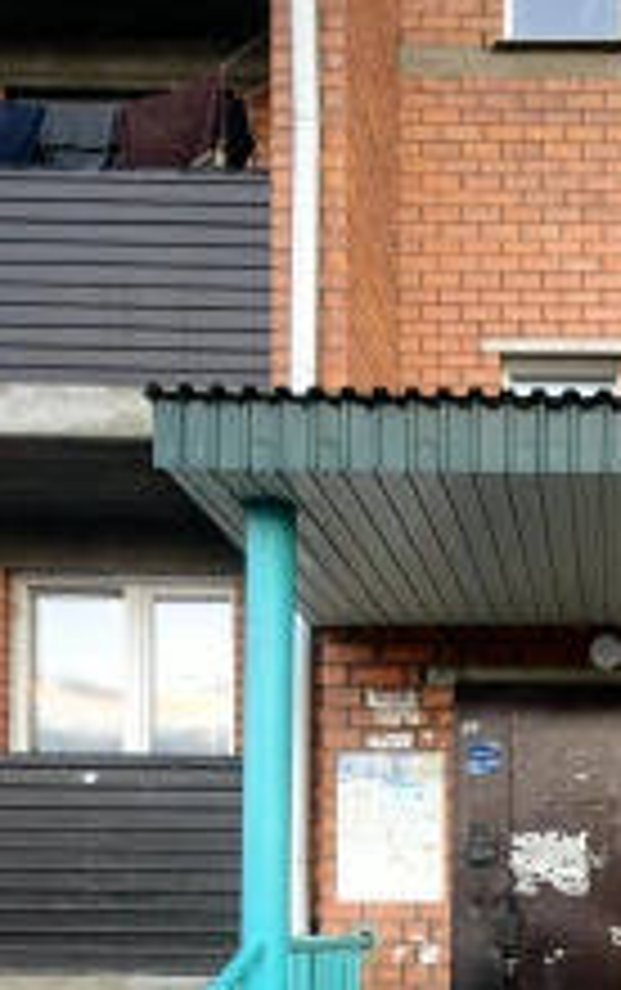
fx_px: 1053
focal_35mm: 39
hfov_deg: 30.8
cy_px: 936
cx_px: 603
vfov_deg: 44.6
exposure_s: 1/100
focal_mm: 1.76
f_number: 2.2
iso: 100
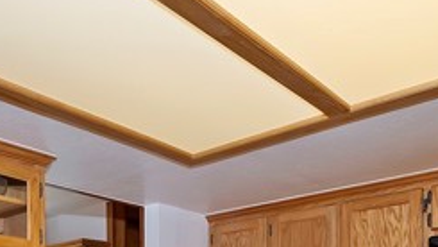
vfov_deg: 24.7
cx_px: 147
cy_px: 332
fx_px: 476
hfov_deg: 48.6
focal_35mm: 41
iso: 180
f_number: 8
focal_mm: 10
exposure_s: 1/30
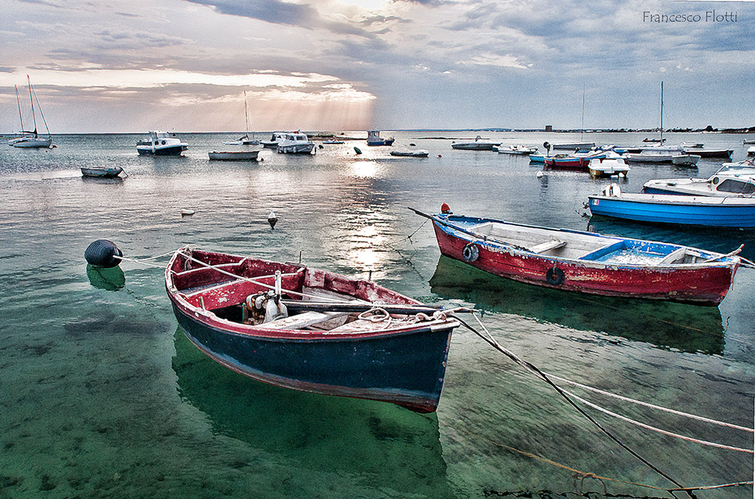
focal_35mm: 27
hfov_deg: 67.5
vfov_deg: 47.7
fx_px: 565
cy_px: 250
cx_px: 378
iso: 400
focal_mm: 18
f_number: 11
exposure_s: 1/50
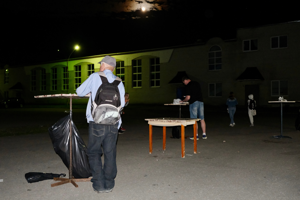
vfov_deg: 40.0
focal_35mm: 33
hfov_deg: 57.2
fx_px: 275
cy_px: 100
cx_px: 150
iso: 6400
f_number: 3.2
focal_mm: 22.3
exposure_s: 1/60
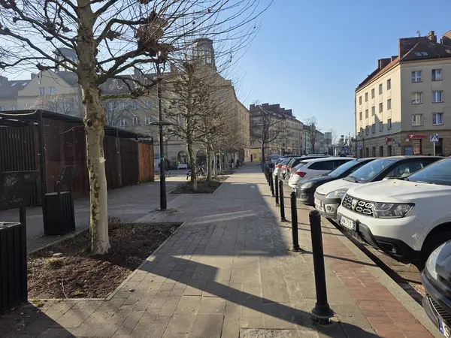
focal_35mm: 23
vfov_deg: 58.9
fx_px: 300
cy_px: 169
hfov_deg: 73.9
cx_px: 226
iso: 80
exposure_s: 1/3354
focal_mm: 6.3
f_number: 1.7
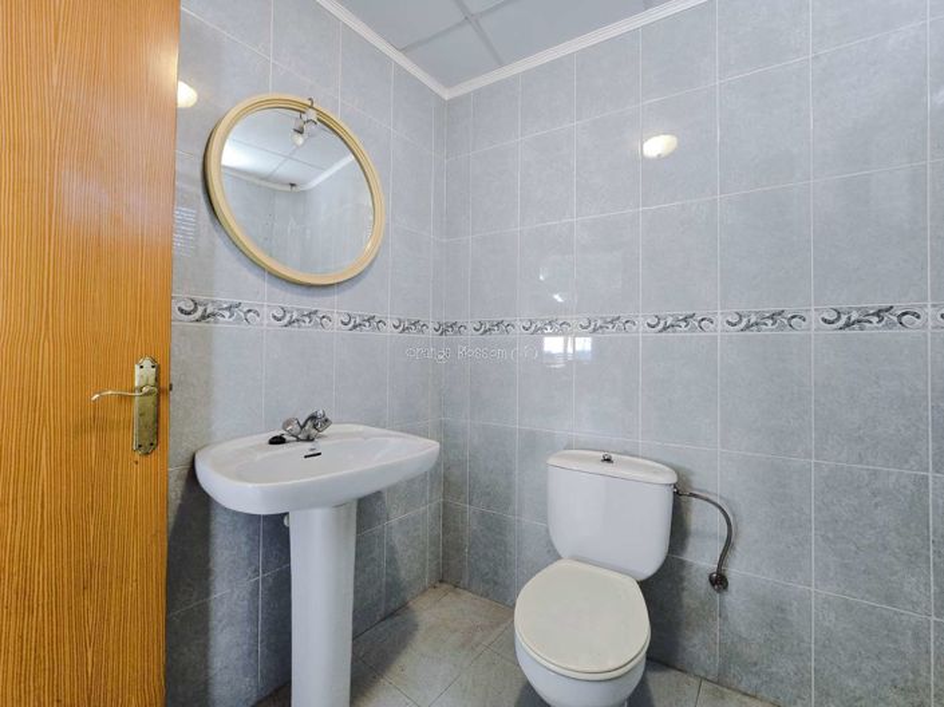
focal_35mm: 13
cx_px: 472
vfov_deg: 89.9
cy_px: 354
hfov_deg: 106.2
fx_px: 354
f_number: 2.2
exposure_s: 1/50
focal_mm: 2.2
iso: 250
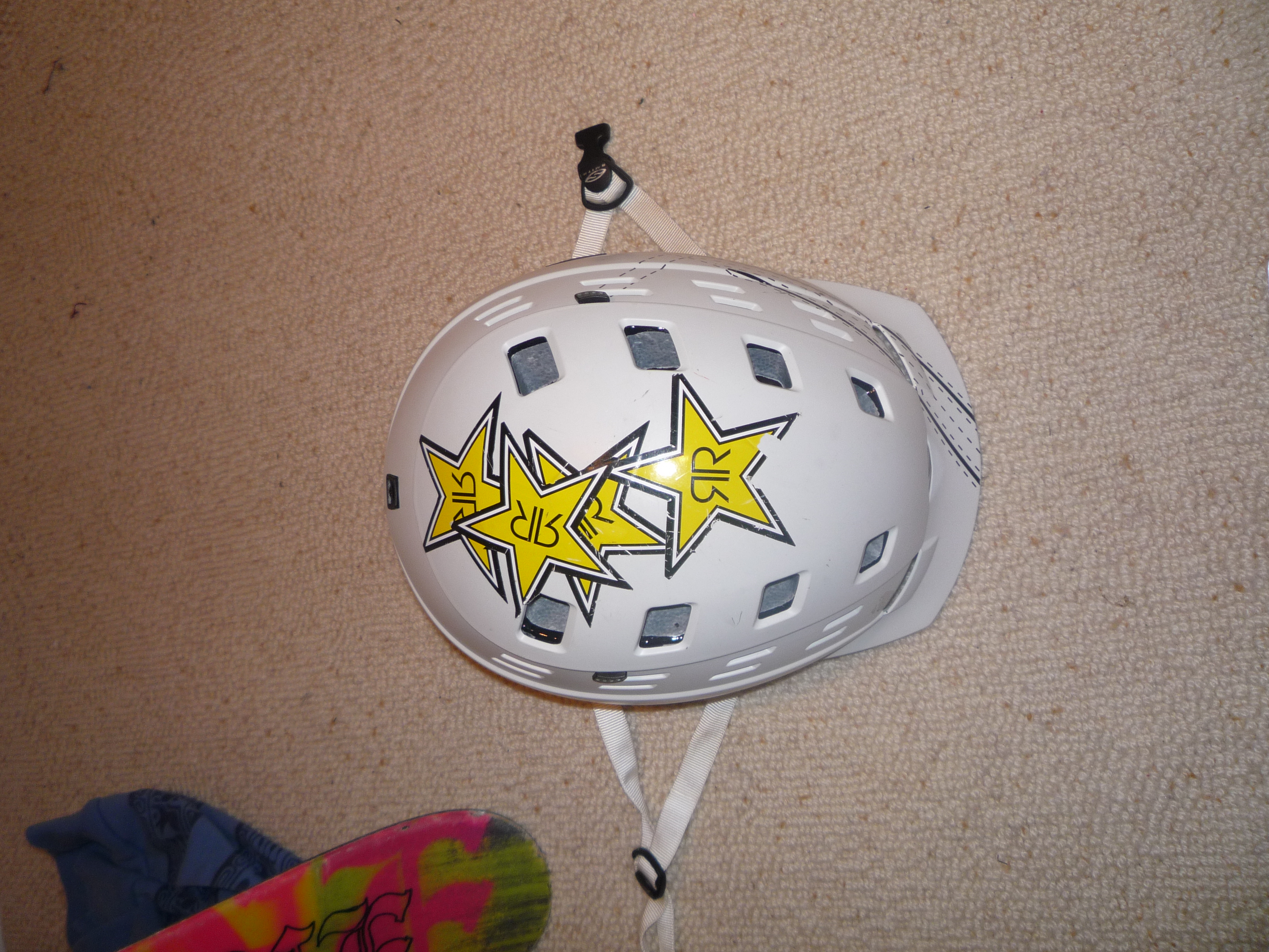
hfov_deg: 60.0
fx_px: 1100
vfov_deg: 46.8
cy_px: 476
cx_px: 634
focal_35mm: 30
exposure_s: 1/30
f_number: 3.3
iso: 100
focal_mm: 5.2
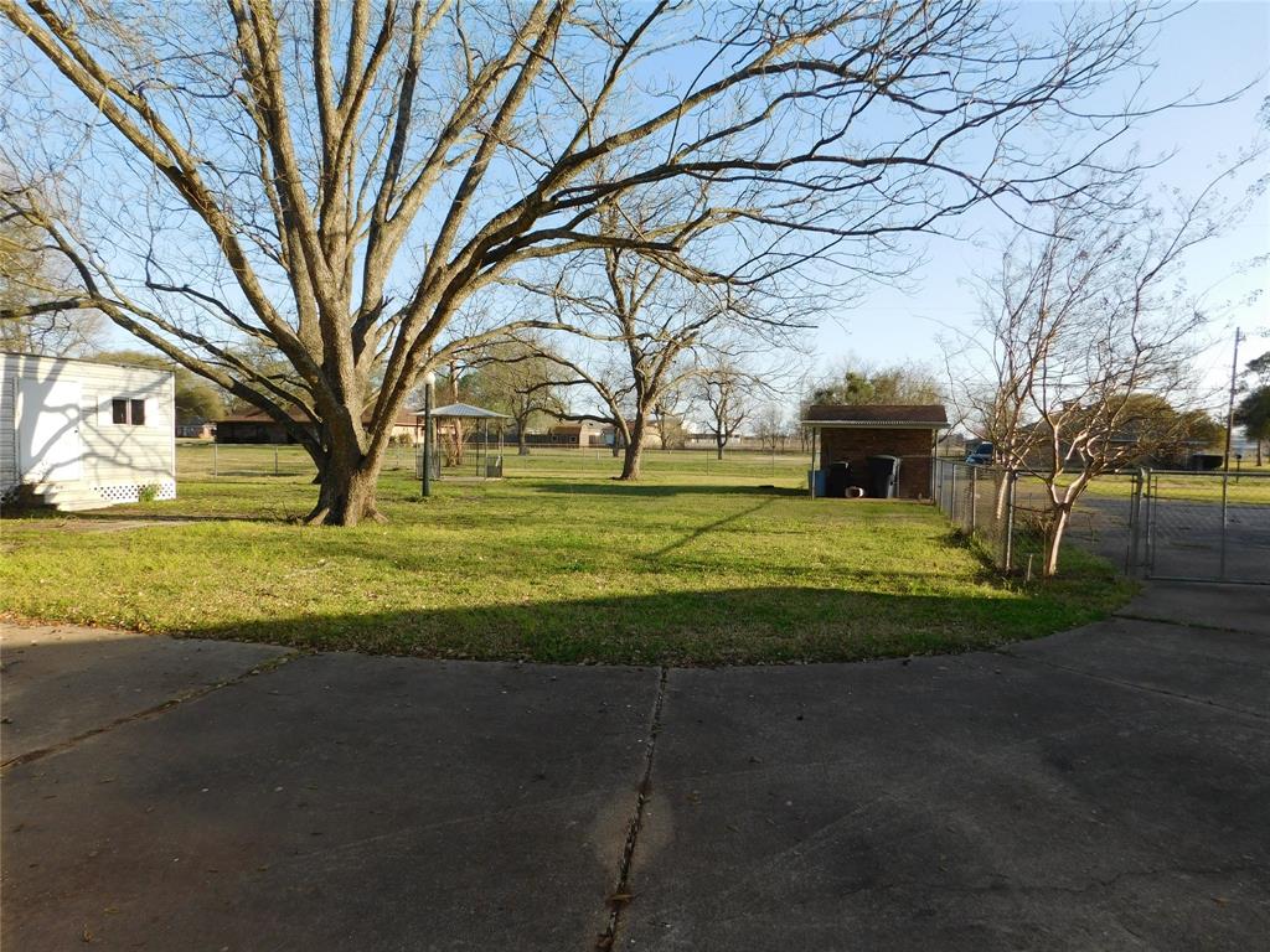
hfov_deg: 73.9
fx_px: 844
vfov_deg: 58.9
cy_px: 476
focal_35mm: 23
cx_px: 635
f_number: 3
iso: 125
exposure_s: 1/800
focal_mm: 4
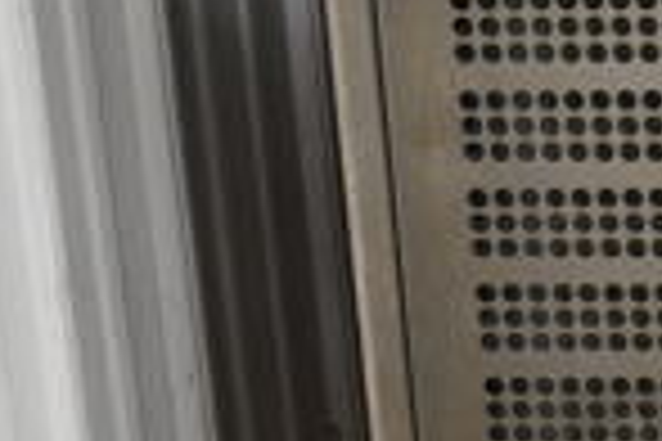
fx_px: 2059
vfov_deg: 12.2
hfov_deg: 16.3
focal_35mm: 112
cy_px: 248
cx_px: 1063
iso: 1800
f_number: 3.5
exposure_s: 1/30
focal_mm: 18
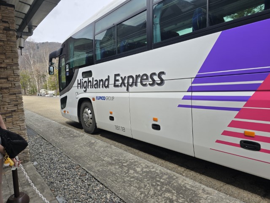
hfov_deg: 73.9
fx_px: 179
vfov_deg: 58.9
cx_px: 135
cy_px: 102
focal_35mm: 23
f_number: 1.7
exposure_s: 1/629
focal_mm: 6.3
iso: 12
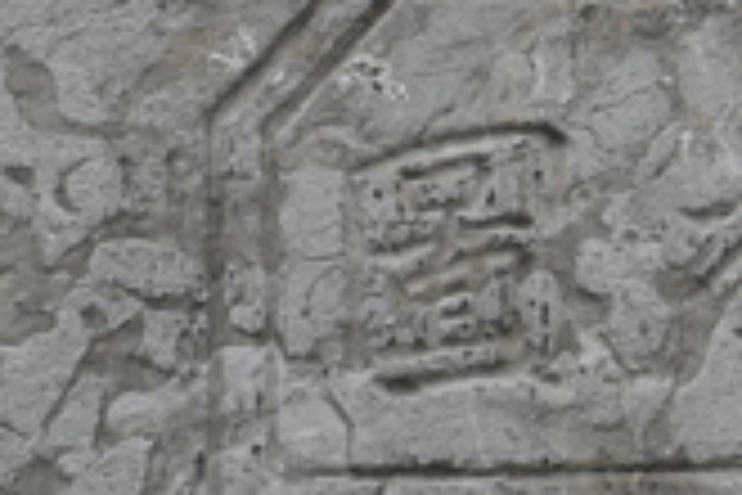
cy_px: -808
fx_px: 15704
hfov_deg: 2.7
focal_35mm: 762
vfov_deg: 1.8
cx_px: 1839
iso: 200
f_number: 7.1
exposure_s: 1/250
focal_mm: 70
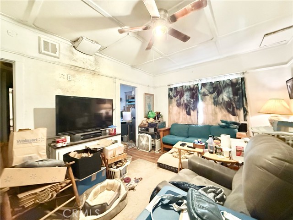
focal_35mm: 14
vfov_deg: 85.7
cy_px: 110
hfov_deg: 102.1
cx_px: 146
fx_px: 119
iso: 1250
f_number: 2.2
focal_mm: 2.22
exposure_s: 1/60
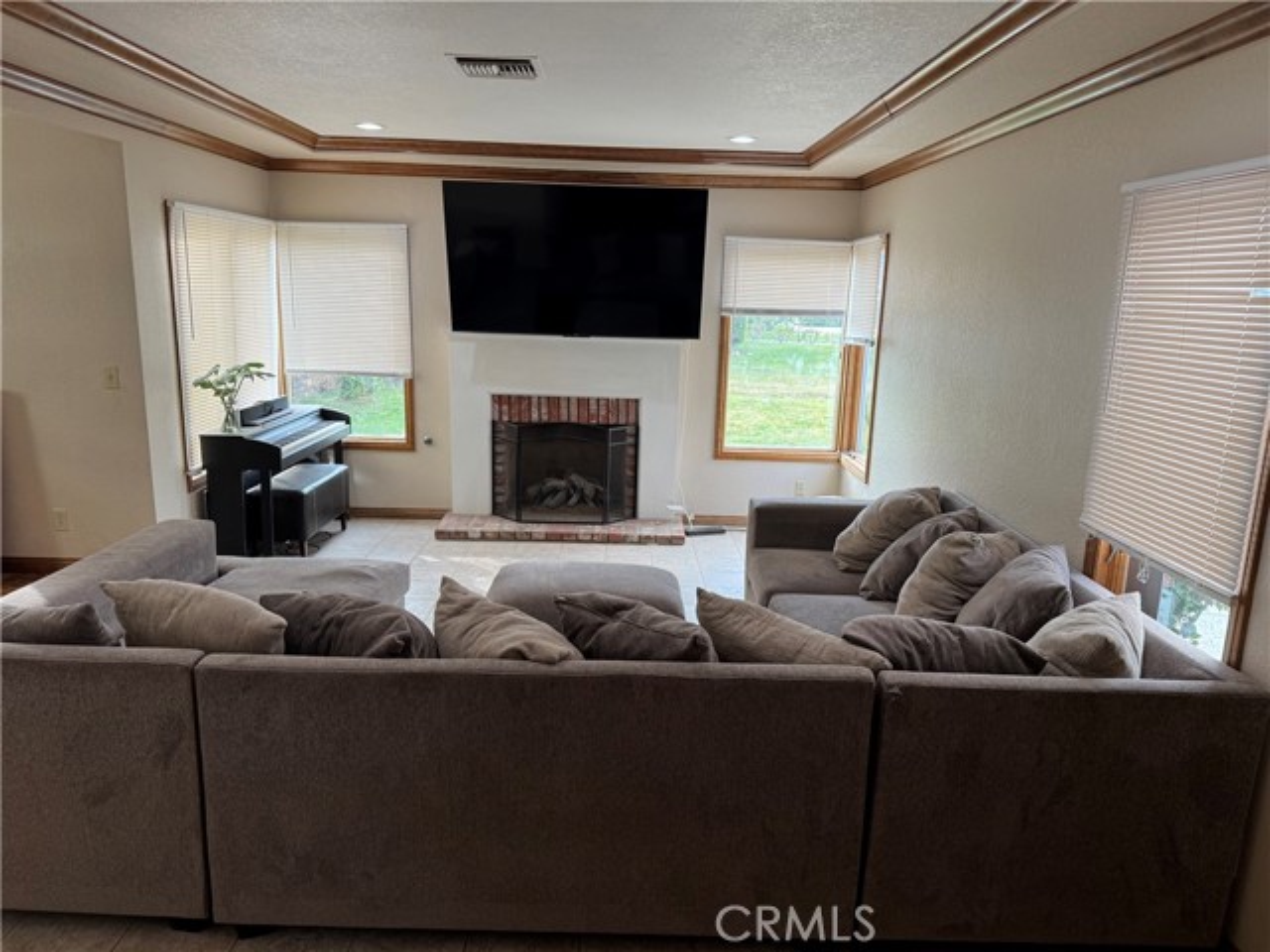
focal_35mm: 24
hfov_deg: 71.6
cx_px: 635
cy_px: 476
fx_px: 881
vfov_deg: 56.8
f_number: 1.78
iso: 125
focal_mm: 6.76
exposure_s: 1/120
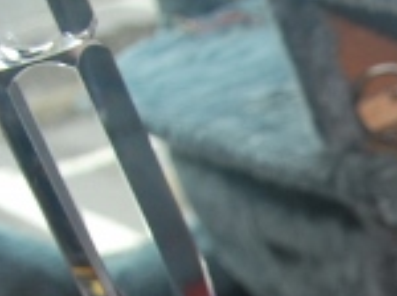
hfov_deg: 14.5
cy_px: 521
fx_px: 1271
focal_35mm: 111
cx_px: 815
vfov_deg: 12.3
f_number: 3.5
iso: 200
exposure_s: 1/60
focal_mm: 18
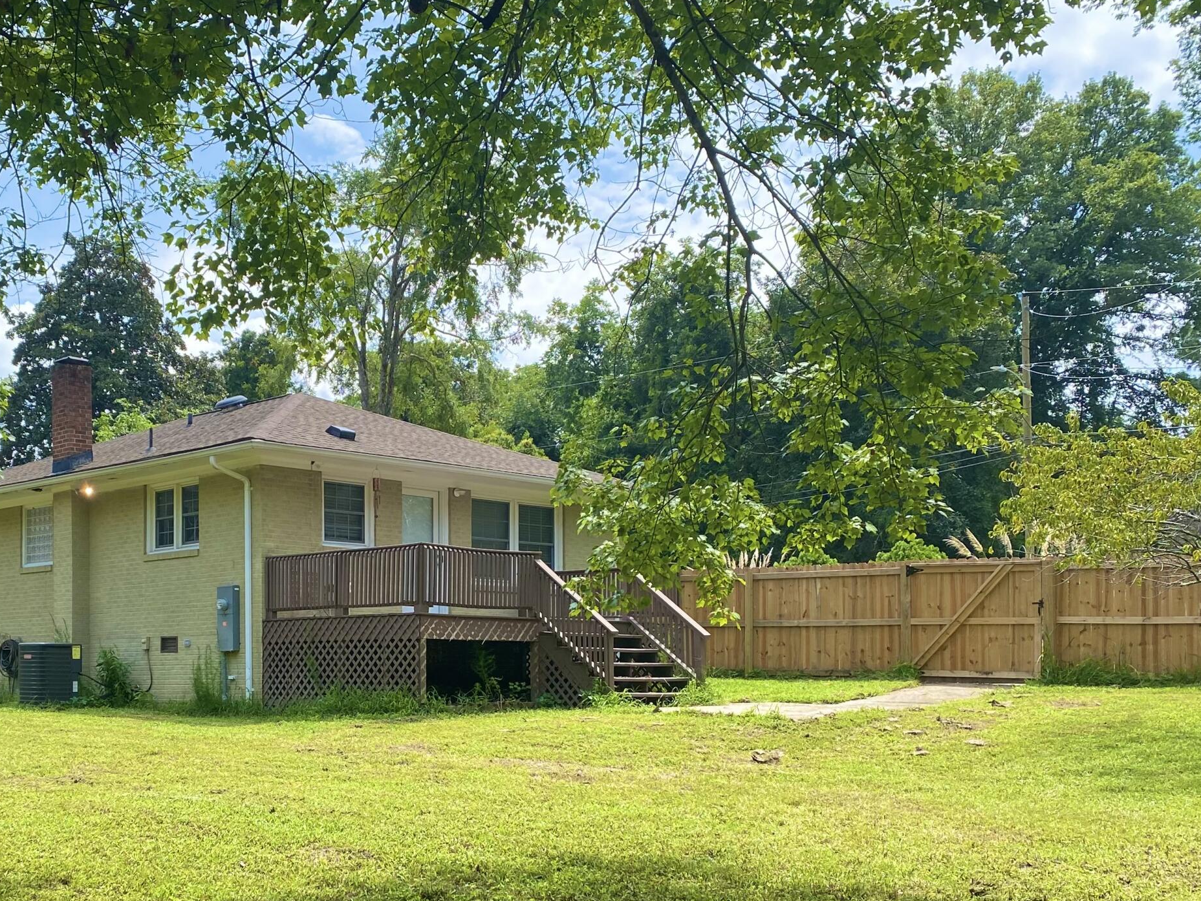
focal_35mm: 42
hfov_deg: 44.0
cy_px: 637
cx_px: 373
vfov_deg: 33.9
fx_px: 1457
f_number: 1.8
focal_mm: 4.25
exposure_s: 1/1007
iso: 32
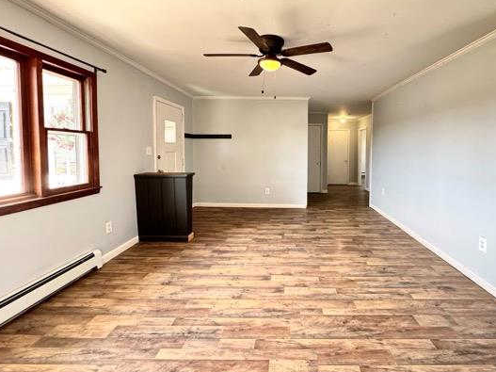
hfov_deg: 90.2
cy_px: 160
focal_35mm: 17
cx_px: 291
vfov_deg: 74.3
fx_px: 244
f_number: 2.2
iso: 320
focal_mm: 2.22
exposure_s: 1/93
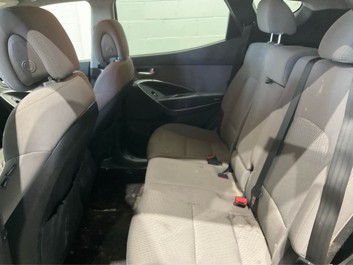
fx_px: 296
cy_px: 132
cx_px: 176
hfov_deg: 61.7
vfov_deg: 48.2
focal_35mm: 29
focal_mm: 3
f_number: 1.8
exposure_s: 1/30
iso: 400
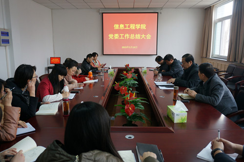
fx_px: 213
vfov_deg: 41.6
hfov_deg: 59.6
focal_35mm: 32
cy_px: 81
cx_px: 122
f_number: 4
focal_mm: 21
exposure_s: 1/60
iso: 400
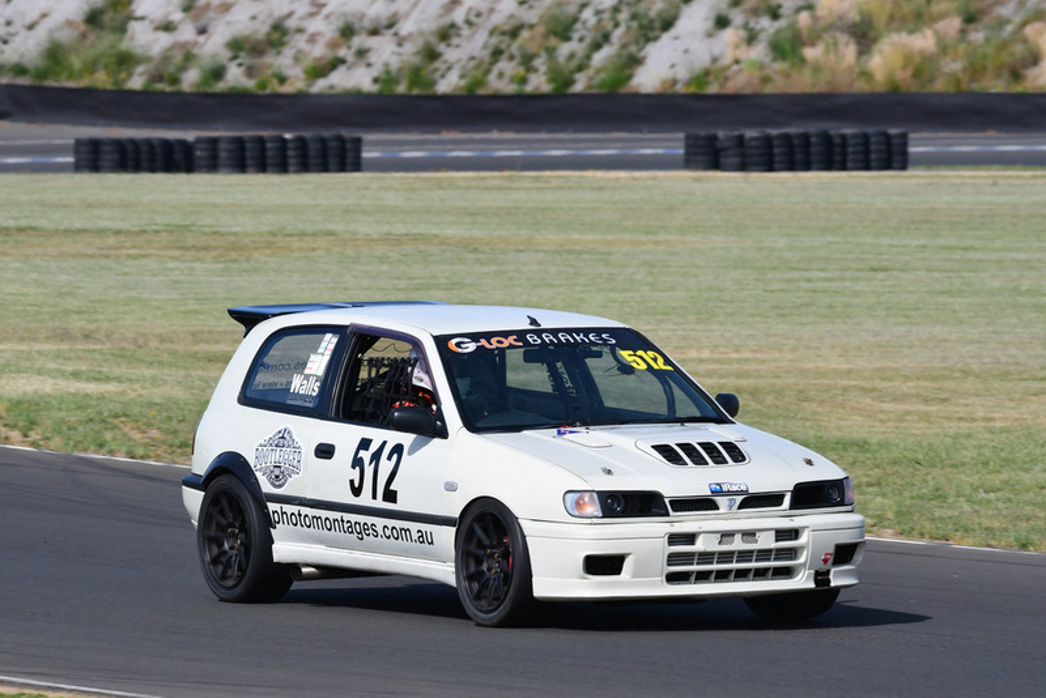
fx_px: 12643
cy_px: 349
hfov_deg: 4.7
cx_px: 523
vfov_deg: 3.2
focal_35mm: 435
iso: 400
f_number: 11
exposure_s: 1/640
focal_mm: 290
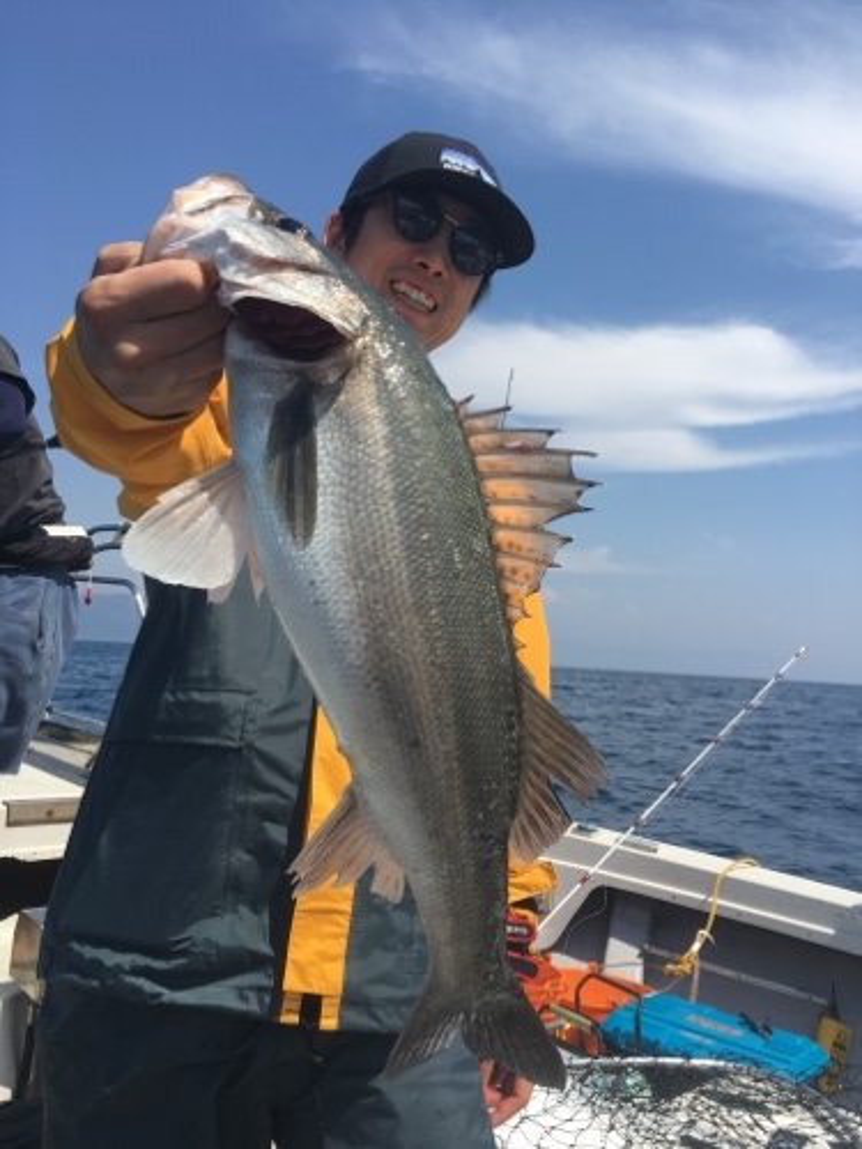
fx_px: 963
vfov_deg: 61.7
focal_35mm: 29
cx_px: 431
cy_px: 574
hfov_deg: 48.2
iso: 25
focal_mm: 4.15
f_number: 2.2
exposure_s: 1/1789
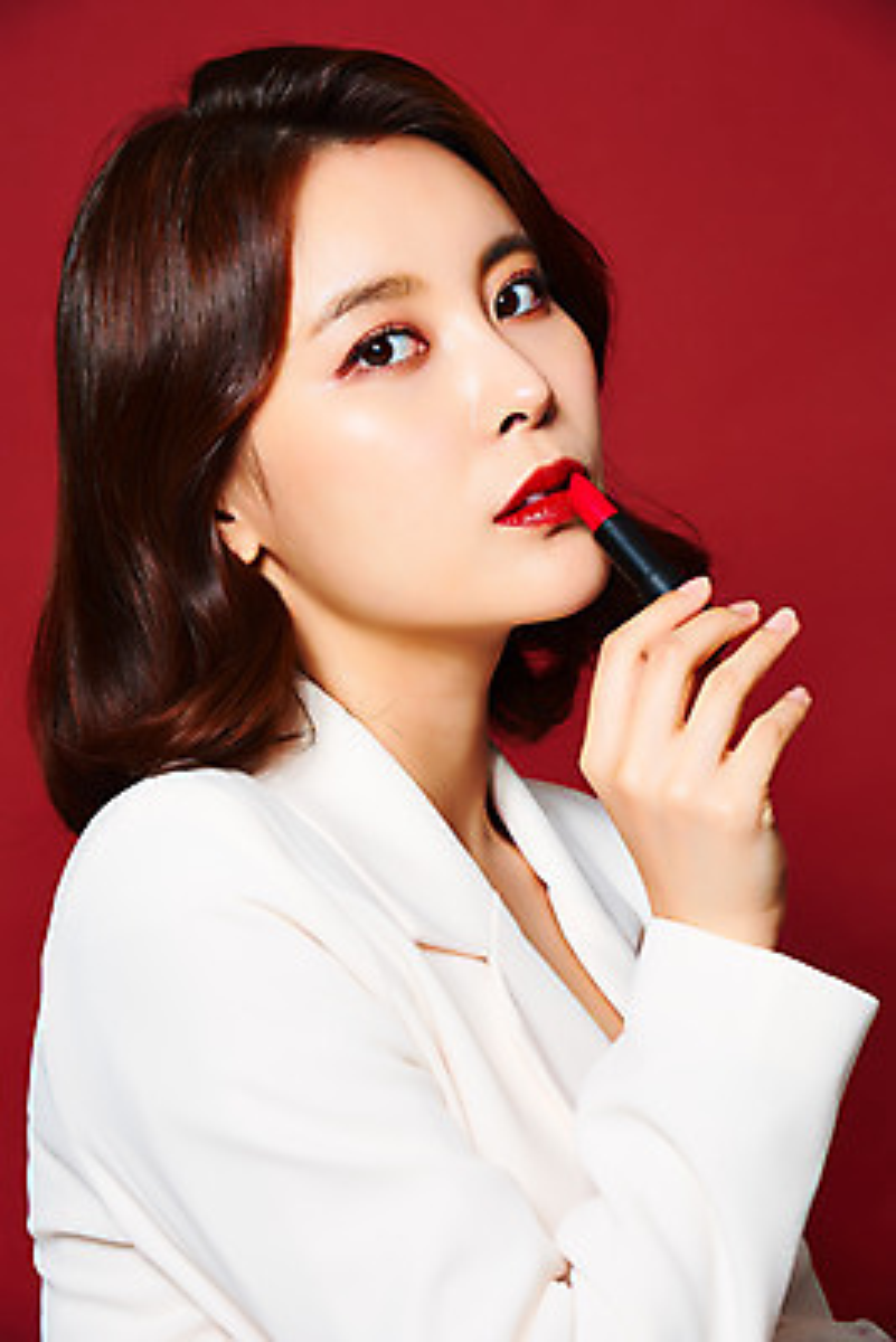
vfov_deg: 10.3
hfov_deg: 6.9
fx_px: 7460
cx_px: 448
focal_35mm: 200
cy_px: 671
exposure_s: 1/125
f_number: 16
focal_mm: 200
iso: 100
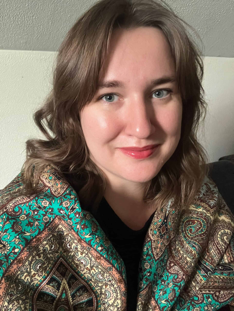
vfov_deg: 56.8
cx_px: 117
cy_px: 156
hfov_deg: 44.2
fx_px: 288
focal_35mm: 32
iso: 400
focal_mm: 2.87
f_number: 2.2
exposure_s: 1/30
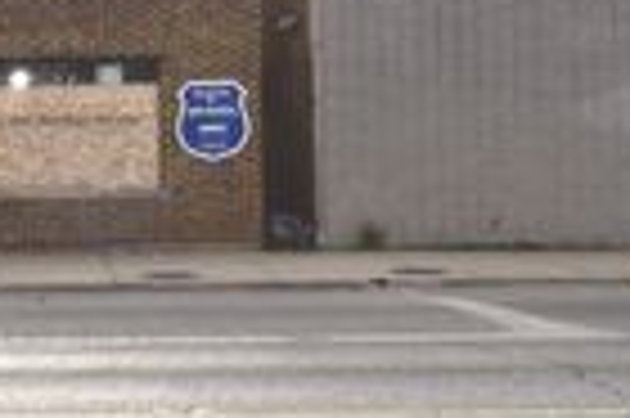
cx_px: -90
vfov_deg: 12.7
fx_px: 1870
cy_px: 106
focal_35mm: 107
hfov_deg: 18.3
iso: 100
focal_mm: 20
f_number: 11
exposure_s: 1/200
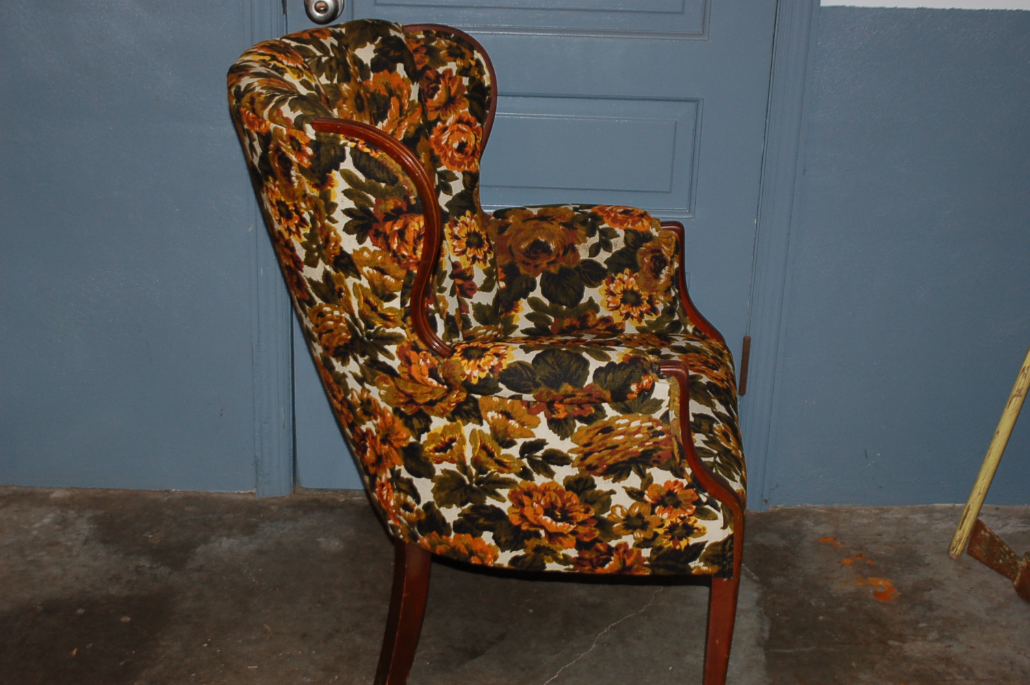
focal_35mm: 57
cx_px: 515
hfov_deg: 35.1
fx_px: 1629
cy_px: 342
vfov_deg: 23.7
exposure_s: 1/60
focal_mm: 38
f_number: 3.8
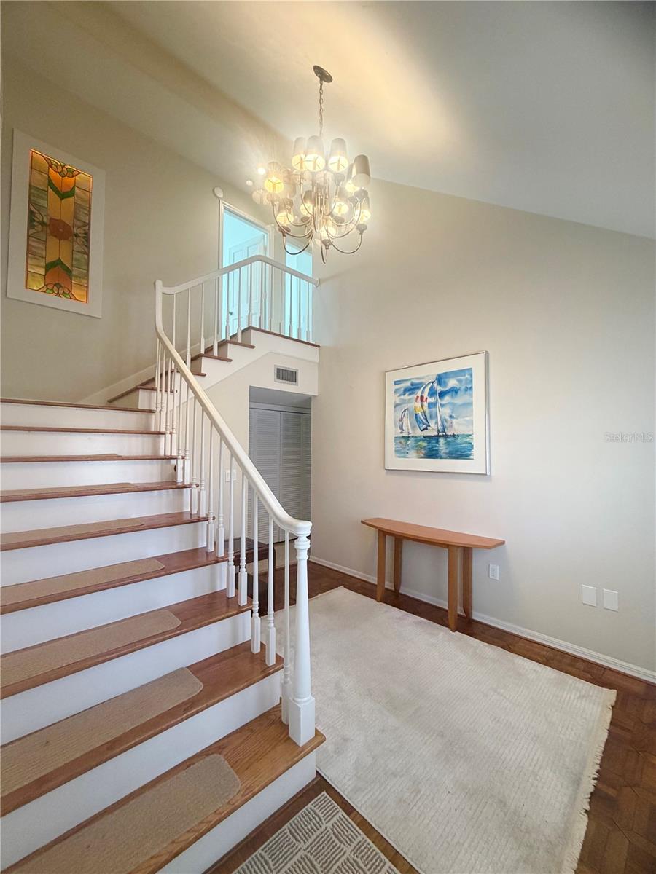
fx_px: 354
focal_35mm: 14
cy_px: 437
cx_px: 328
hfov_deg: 85.7
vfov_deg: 102.1
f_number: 2.2
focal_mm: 2.22
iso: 250
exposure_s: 1/120
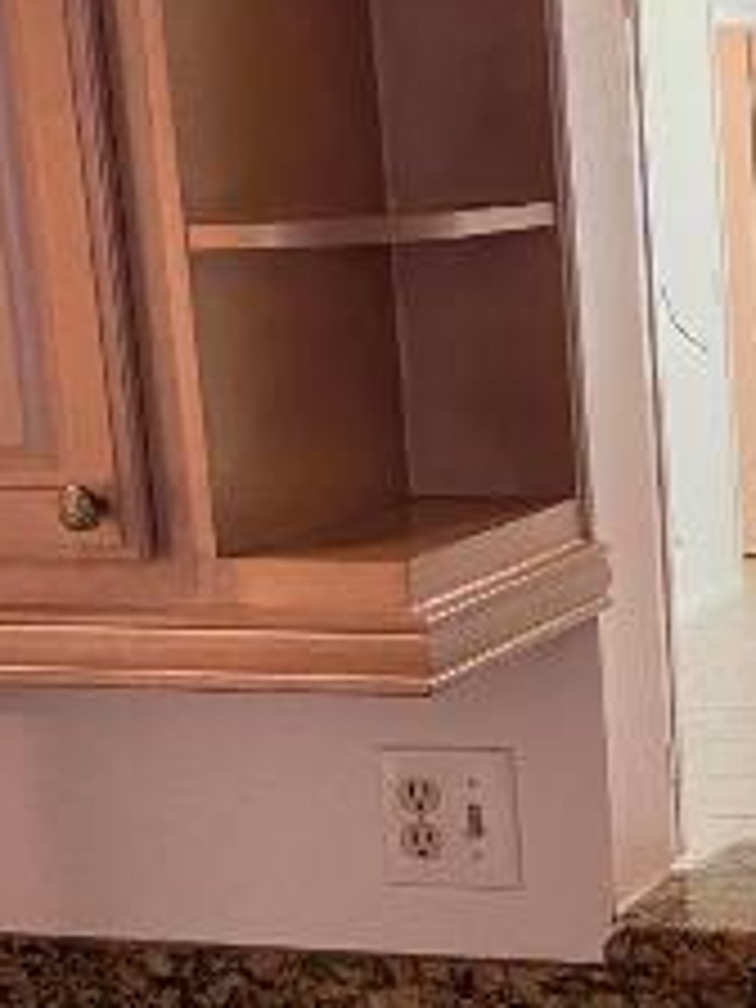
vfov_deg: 21.8
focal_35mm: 89
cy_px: 738
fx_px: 2592
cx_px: 886
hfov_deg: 16.0
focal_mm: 4.25
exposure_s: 1/60
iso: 160
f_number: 1.8
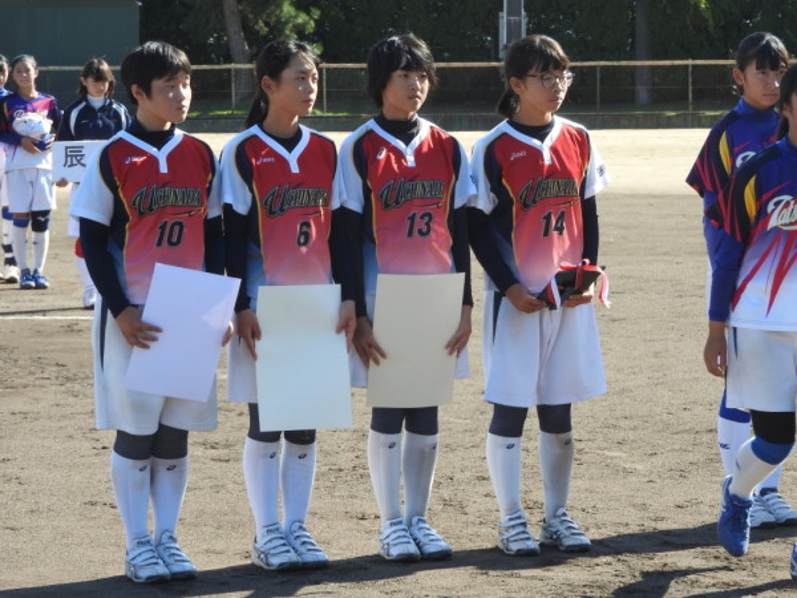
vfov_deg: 9.9
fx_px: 3454
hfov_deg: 13.2
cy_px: 299
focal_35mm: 150
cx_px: 398
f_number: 5.2
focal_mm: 26.9
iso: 100
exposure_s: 1/200
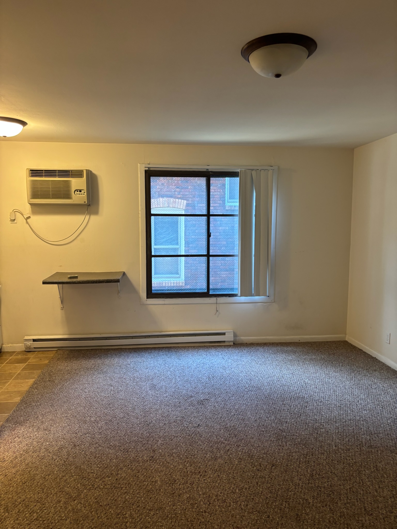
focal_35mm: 26
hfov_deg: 53.1
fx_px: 398
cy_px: 264
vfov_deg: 67.3
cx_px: 198
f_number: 1.6
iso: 160
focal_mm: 5.96
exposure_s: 1/60
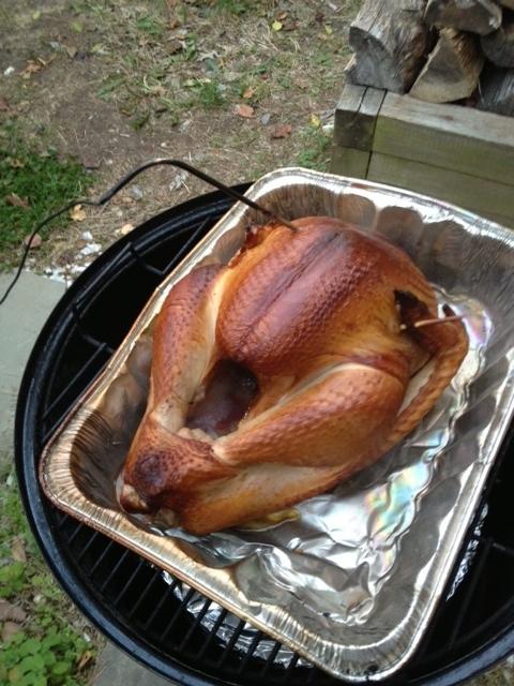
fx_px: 693
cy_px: 343
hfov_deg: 40.7
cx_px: 257
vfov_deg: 52.6
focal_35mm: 35
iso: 125
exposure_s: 1/20
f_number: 2.4
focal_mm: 4.28
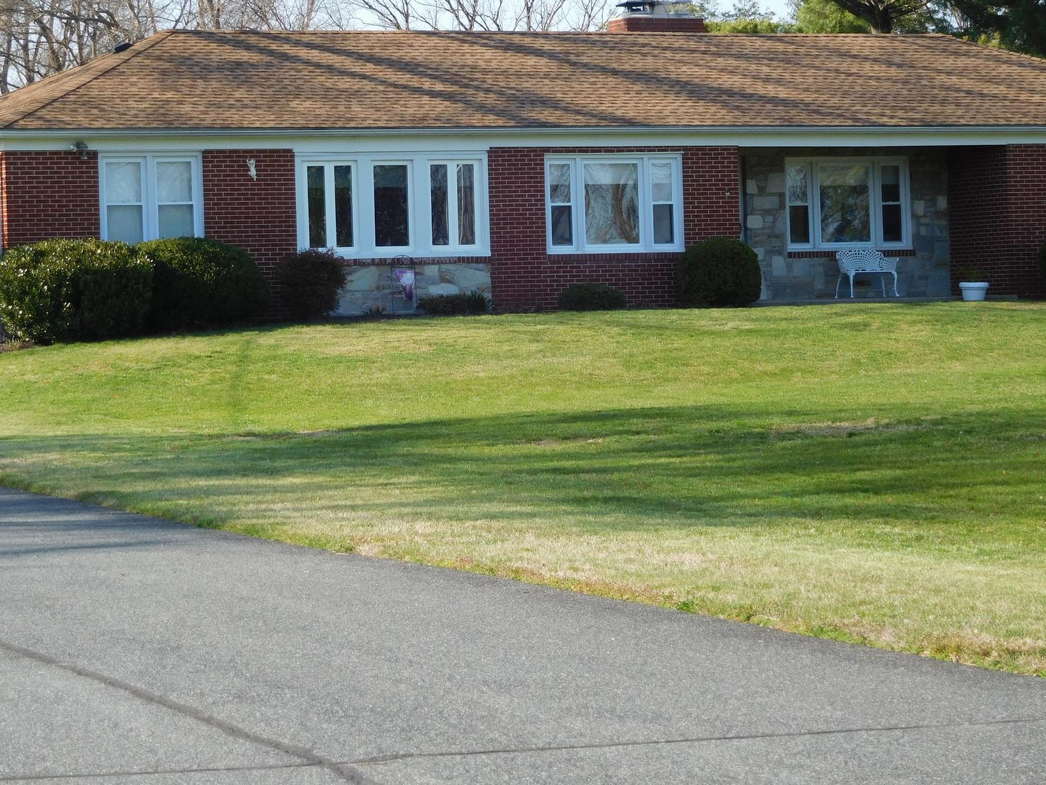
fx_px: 3778
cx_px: 464
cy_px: 305
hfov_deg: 15.8
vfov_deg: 11.9
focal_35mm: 125
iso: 125
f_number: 4.8
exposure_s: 1/320
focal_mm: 17.8
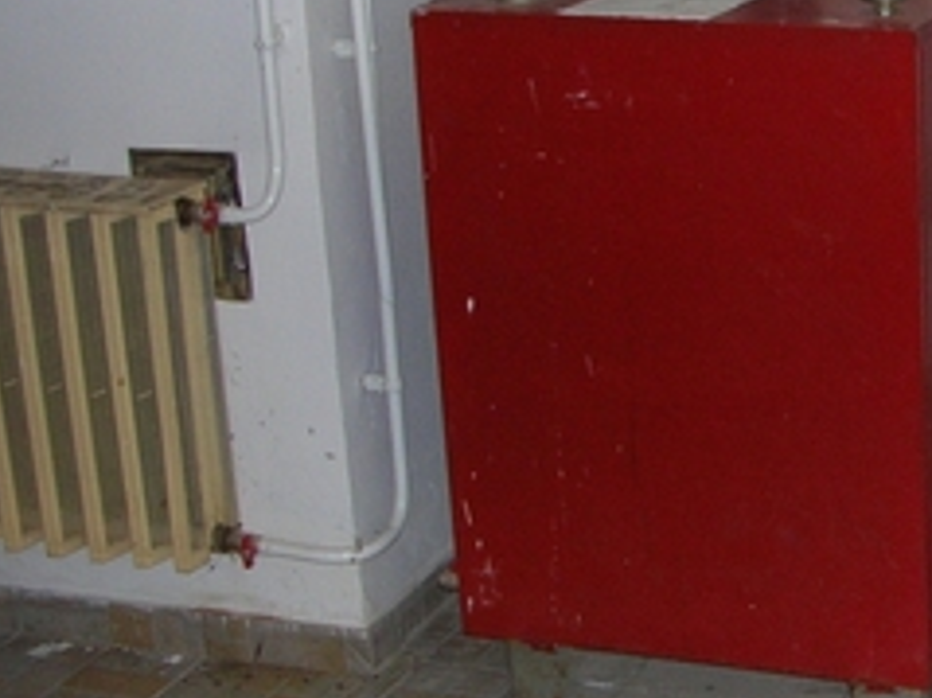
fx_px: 2368
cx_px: 1092
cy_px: 189
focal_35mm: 88
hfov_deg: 20.9
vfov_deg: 16.7
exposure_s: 1/60.1
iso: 88
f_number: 2.8
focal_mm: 5.8
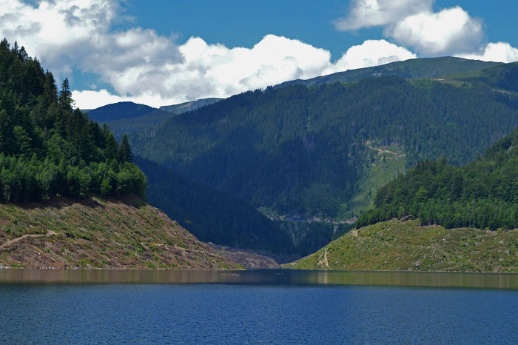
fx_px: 1186
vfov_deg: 16.5
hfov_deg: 24.6
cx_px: 259
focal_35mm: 82
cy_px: 172
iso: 400
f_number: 10
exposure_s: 1/320
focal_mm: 55
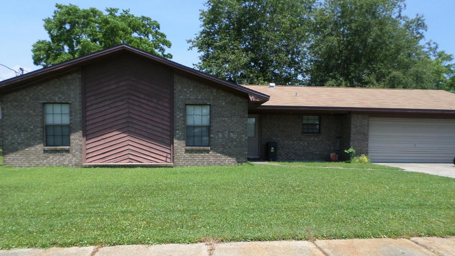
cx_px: 230
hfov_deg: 67.9
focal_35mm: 28
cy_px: 163
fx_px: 338
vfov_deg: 41.1
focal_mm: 4.5
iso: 80
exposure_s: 1/1500
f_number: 2.5
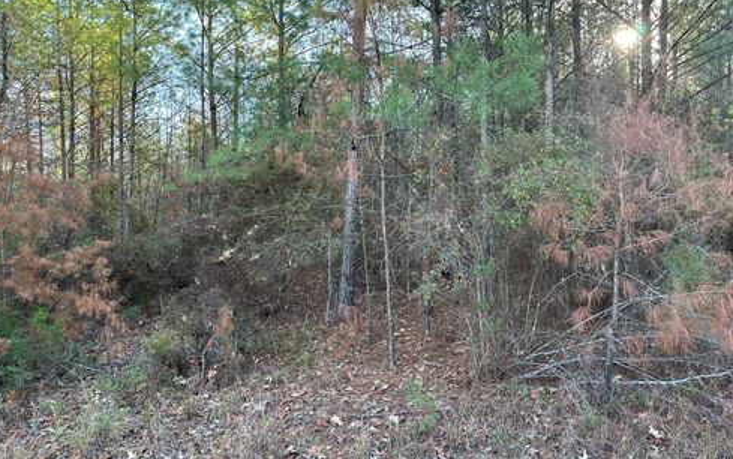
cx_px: 366
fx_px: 520
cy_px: 215
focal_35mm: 26
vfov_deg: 47.6
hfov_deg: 70.4
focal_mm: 6.86
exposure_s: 1/165
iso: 80
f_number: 1.78
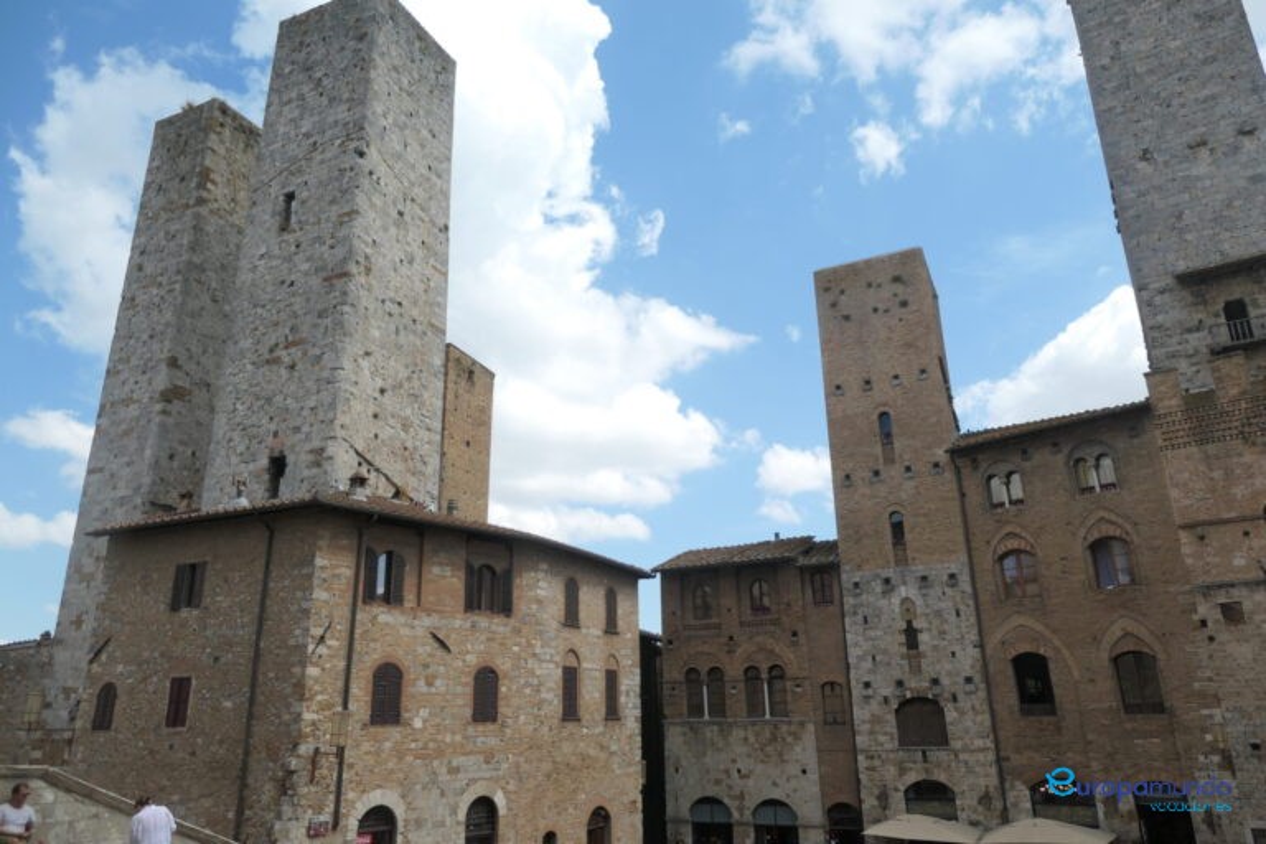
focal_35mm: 24
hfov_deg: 73.7
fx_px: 844
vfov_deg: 53.1
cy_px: 422
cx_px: 633
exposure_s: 1/800
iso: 125
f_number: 4
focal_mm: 8.8
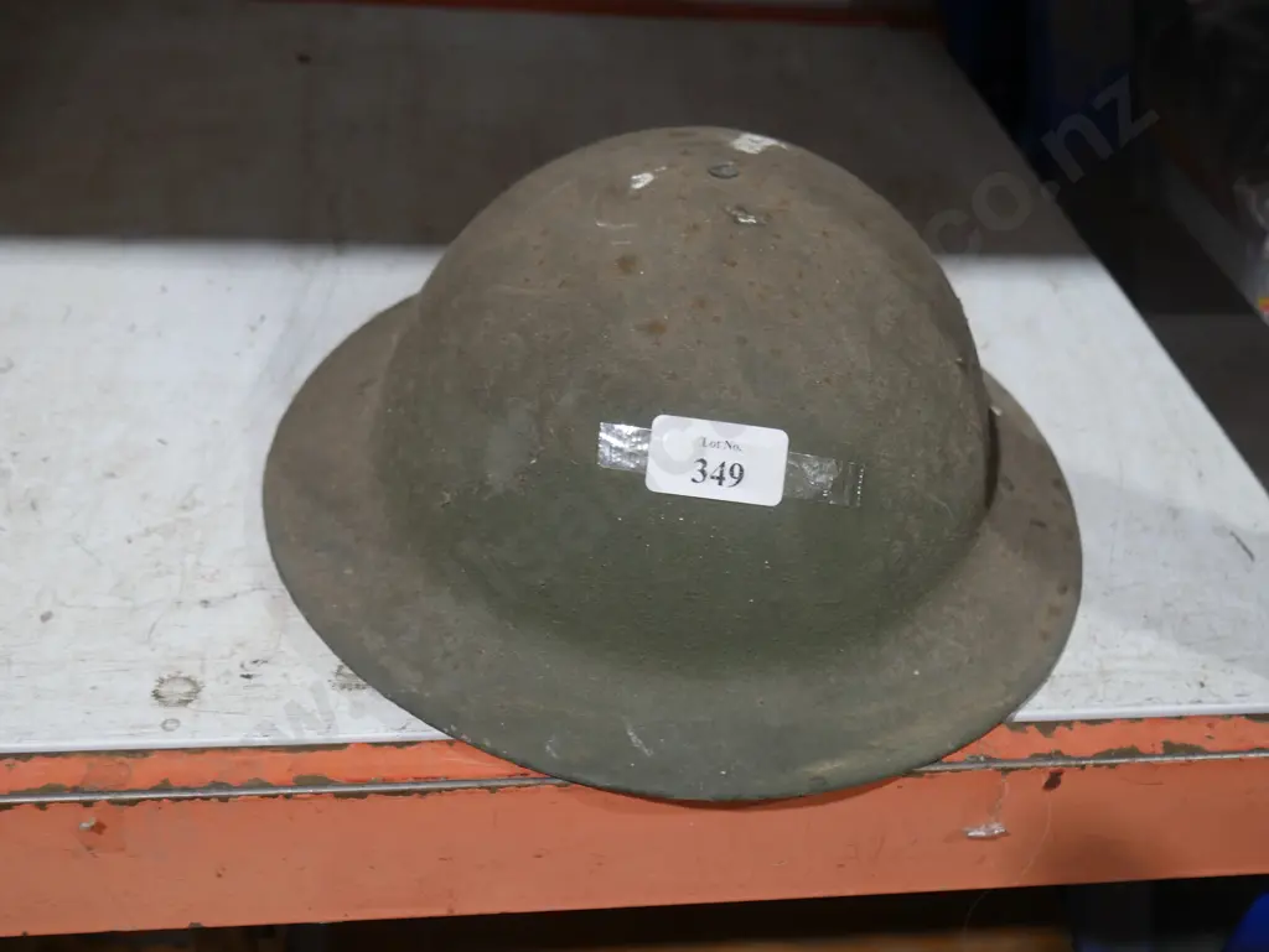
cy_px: 476
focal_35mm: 36
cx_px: 634
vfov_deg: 39.7
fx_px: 1320
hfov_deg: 51.3
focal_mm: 18
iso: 640
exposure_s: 1/60
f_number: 4
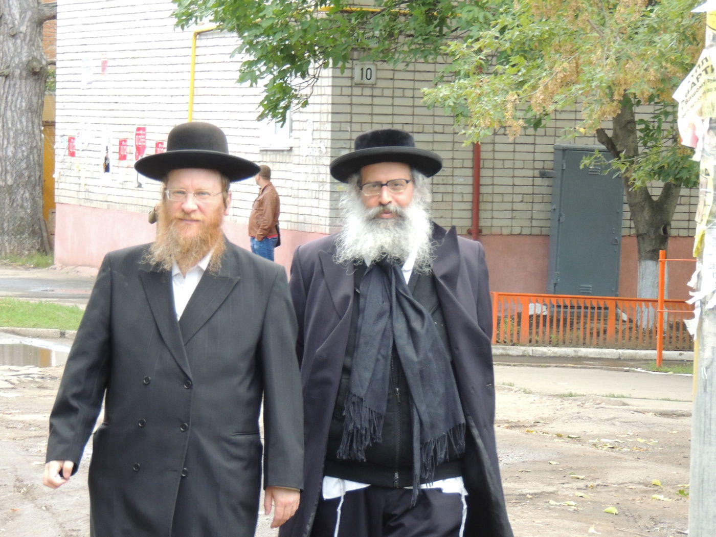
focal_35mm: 170
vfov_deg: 8.7
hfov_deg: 11.6
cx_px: 358
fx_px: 3516
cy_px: 268
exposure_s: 1/50
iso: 400
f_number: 4.5
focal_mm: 30.3
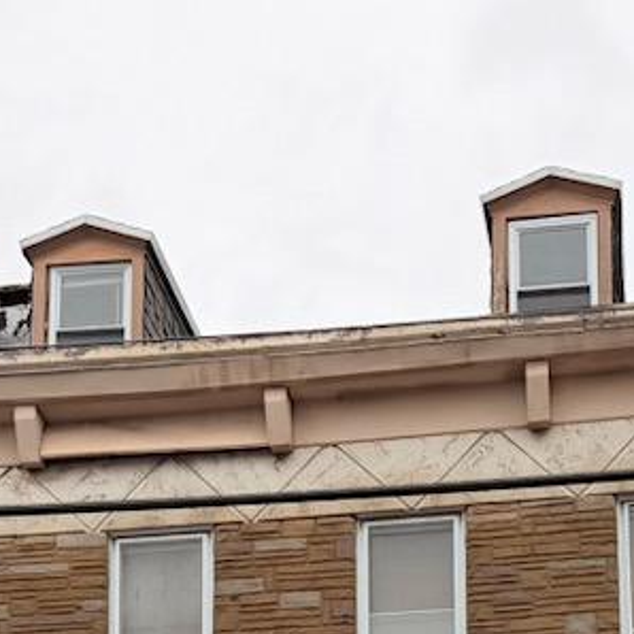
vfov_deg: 17.2
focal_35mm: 91
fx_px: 1886
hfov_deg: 19.1
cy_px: 949
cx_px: 374
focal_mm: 6.76
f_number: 1.78
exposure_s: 1/805
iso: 80
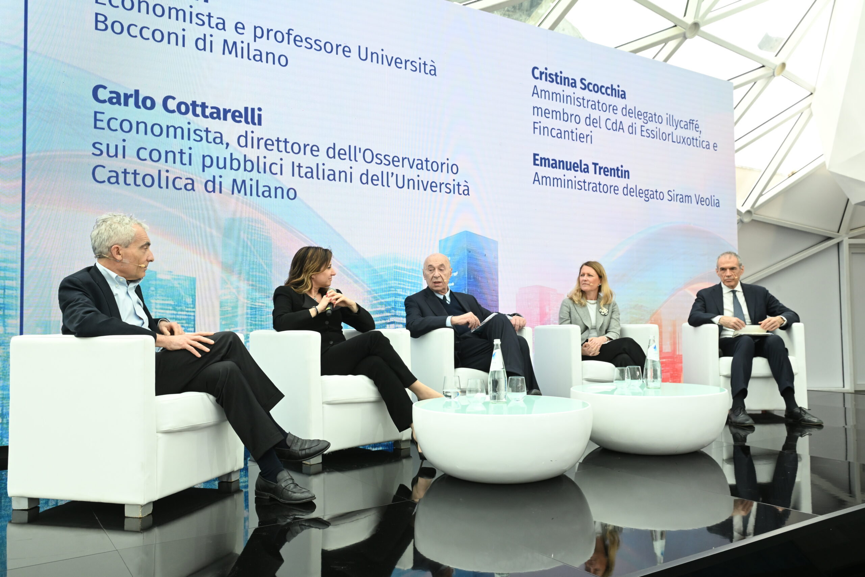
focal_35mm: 29
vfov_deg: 45.0
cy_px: 288
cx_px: 432
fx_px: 697
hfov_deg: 63.7
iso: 1250
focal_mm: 29
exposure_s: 1/160
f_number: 8
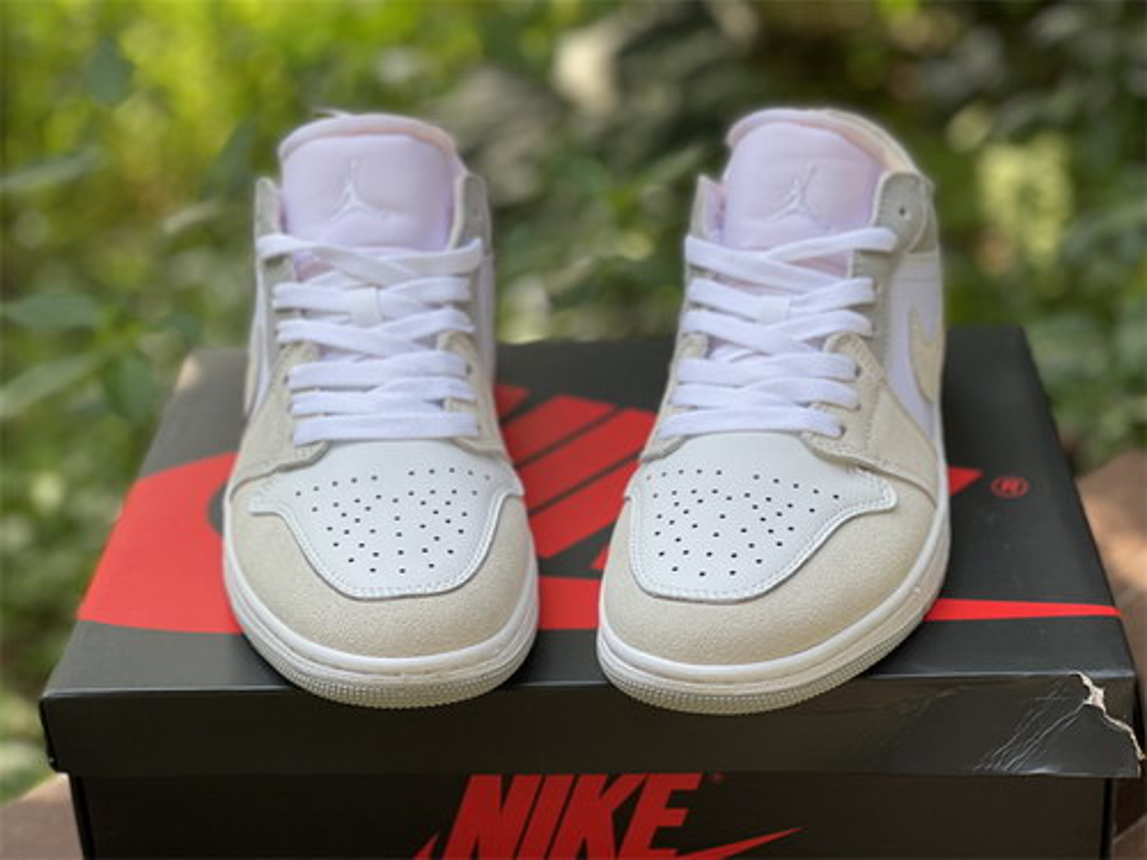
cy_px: 430
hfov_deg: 30.3
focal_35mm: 64
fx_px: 2121
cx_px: 574
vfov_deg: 22.9
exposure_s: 1/121
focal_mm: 7.5
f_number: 2.2
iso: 32
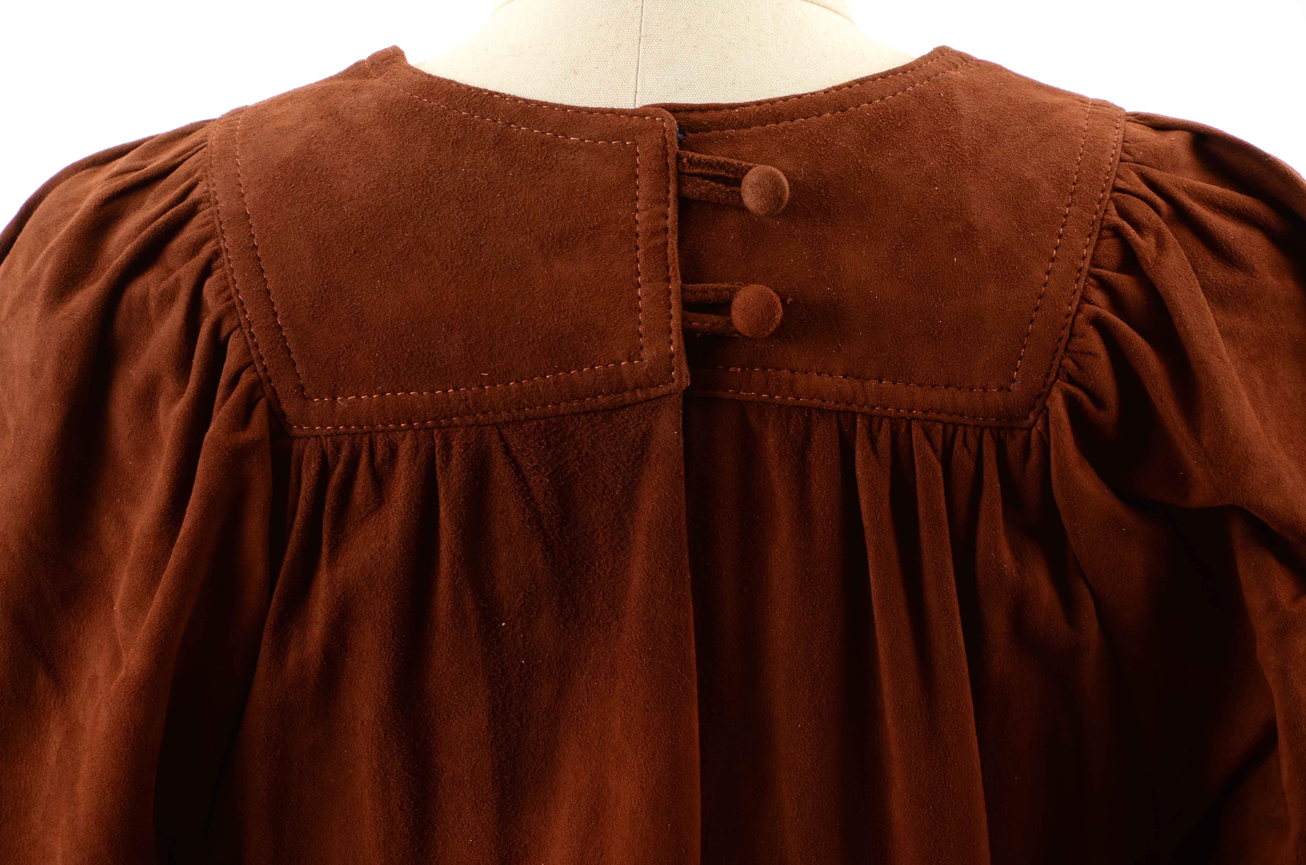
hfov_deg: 13.1
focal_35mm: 158
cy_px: 432
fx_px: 5702
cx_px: 653
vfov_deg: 8.7
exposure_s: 1/160
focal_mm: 105
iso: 200
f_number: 9
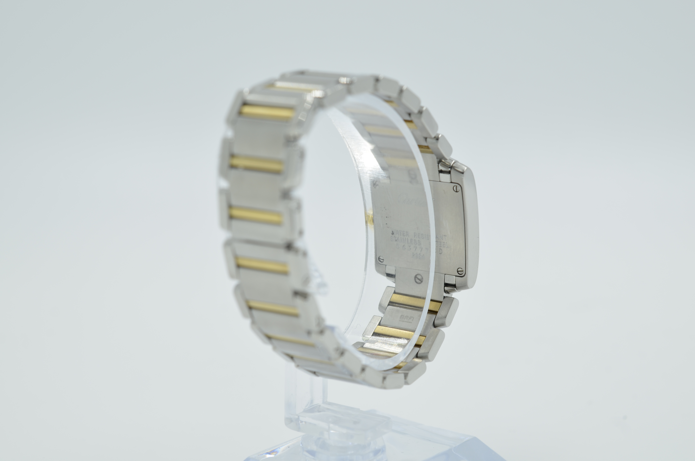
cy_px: 230
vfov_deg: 22.5
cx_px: 348
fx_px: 1156
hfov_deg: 33.5
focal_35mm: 60
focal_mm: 40
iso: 125
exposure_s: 1/50
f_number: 8
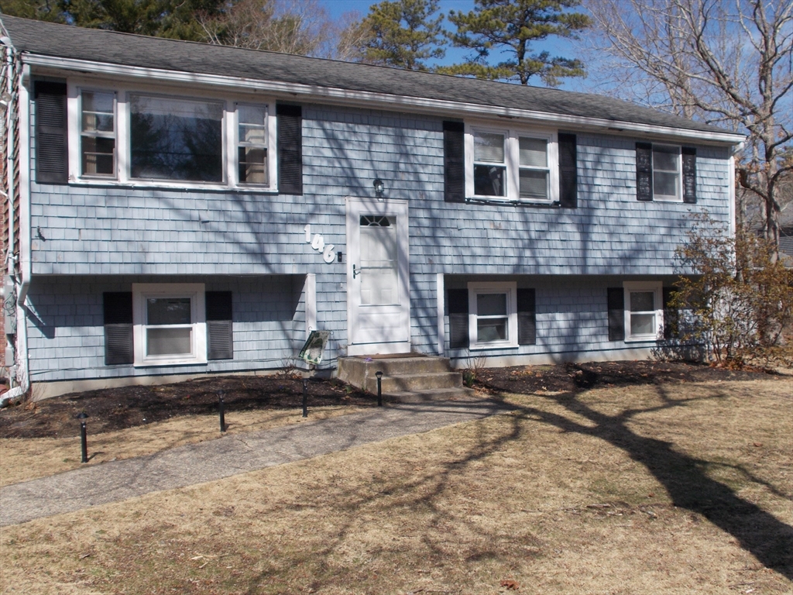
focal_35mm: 39
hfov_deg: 47.9
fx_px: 893
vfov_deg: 36.8
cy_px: 298
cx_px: 396
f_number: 9.8
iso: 80
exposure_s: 1/160
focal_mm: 6.9
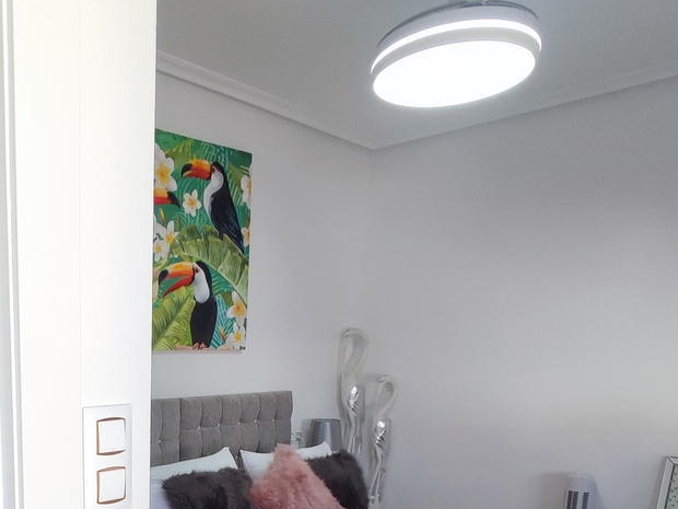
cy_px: 487
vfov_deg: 38.9
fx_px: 646
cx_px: 130
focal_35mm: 33
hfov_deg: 51.7
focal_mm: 1.65
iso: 177
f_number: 2.2
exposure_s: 1/100
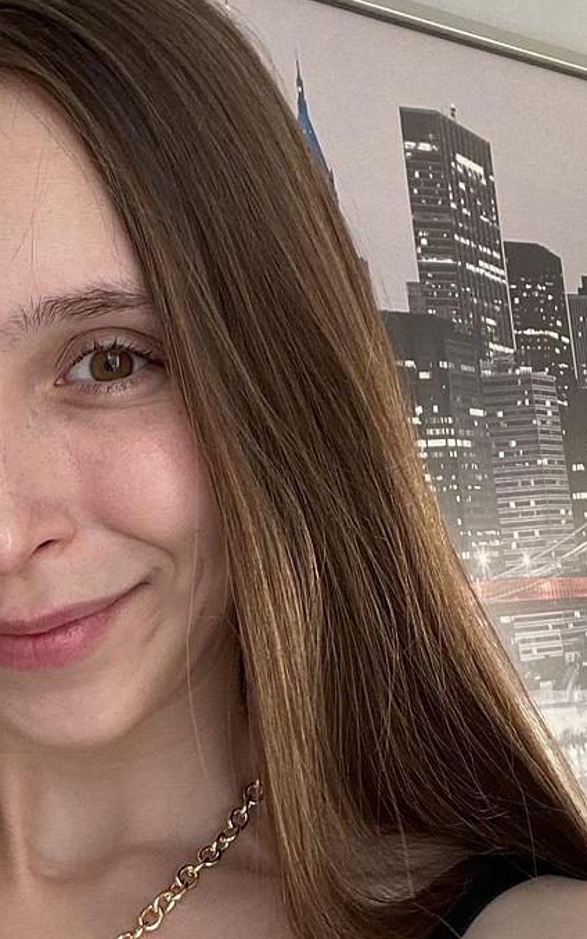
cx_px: 30
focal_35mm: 60
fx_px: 1535
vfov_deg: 33.8
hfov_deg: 21.1
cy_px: 594
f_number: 2.2
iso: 100
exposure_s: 1/60
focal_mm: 2.71
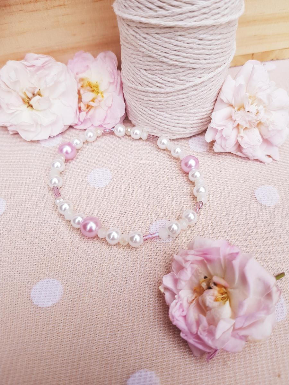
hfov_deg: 53.1
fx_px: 289
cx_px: 144
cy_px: 192
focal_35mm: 26
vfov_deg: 67.3
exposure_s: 1/920
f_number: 1.7
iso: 40
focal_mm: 4.2
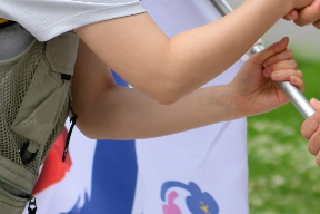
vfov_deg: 3.5
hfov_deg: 5.2
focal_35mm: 394
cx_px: 314
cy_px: -154
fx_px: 3502
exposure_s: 1/800
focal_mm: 70
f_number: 2.8
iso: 100
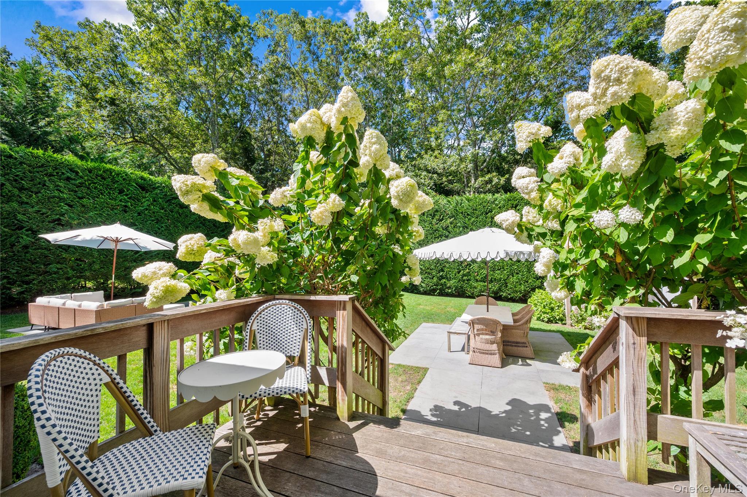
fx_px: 290
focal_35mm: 14
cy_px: 248
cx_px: 374
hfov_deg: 104.3
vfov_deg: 81.1
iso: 500
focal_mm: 14
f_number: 9
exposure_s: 1/160
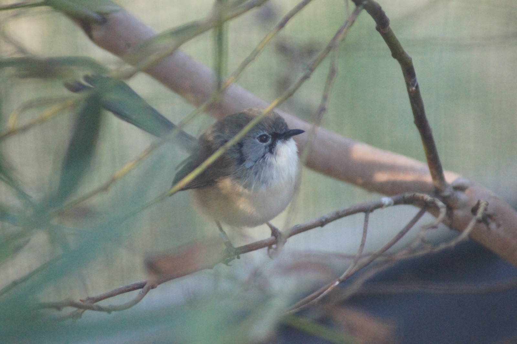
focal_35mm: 450
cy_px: 172
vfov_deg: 3.1
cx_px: 258
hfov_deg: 4.6
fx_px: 6459
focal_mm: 300
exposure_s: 1/160
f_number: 5.6
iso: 3200
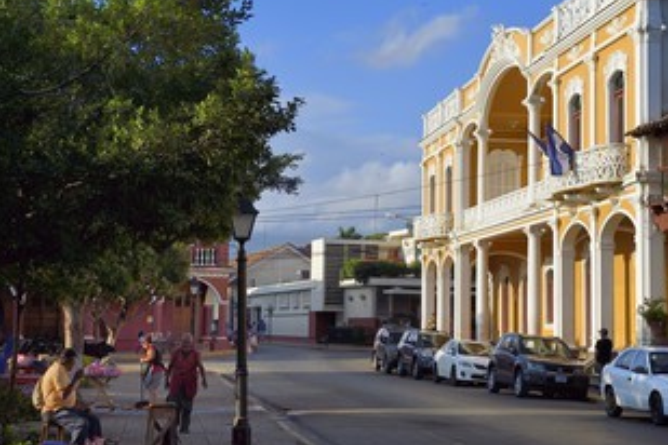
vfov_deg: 20.0
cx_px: 368
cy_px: 199
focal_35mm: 68
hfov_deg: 29.6
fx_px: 1262
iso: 200
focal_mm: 50
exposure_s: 1/320
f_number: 10
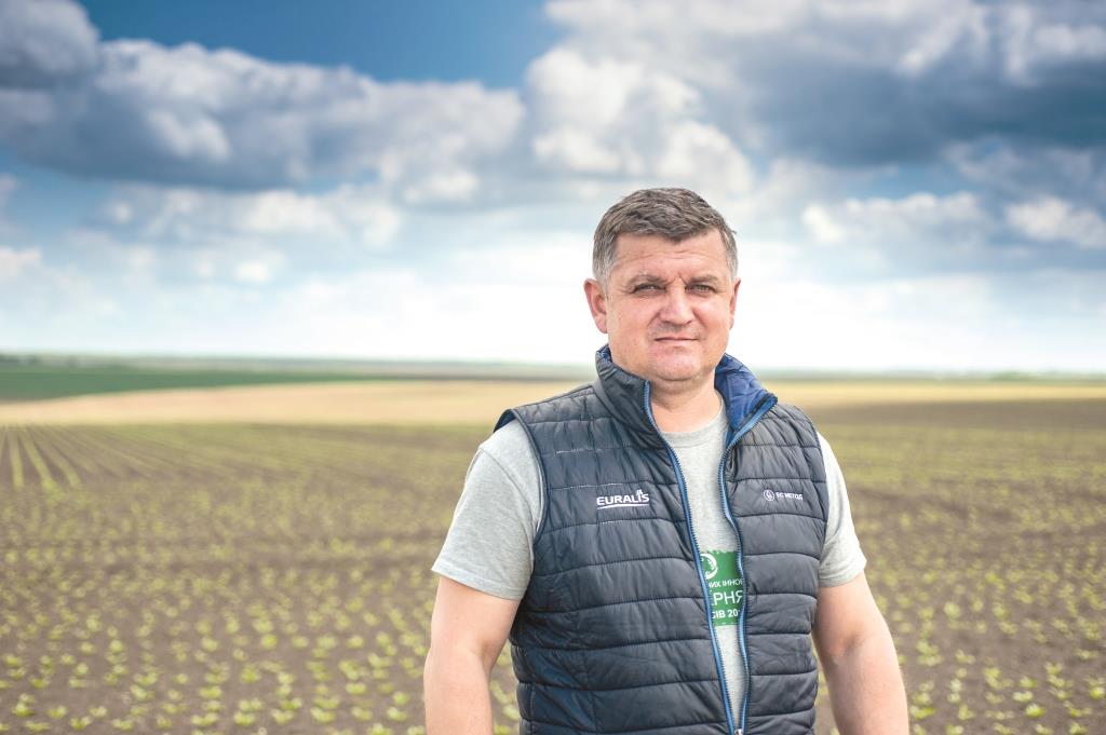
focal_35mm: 60
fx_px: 1842
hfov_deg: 33.4
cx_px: 553
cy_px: 368
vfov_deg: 22.6
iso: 200
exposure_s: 1/2000
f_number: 3.5
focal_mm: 60
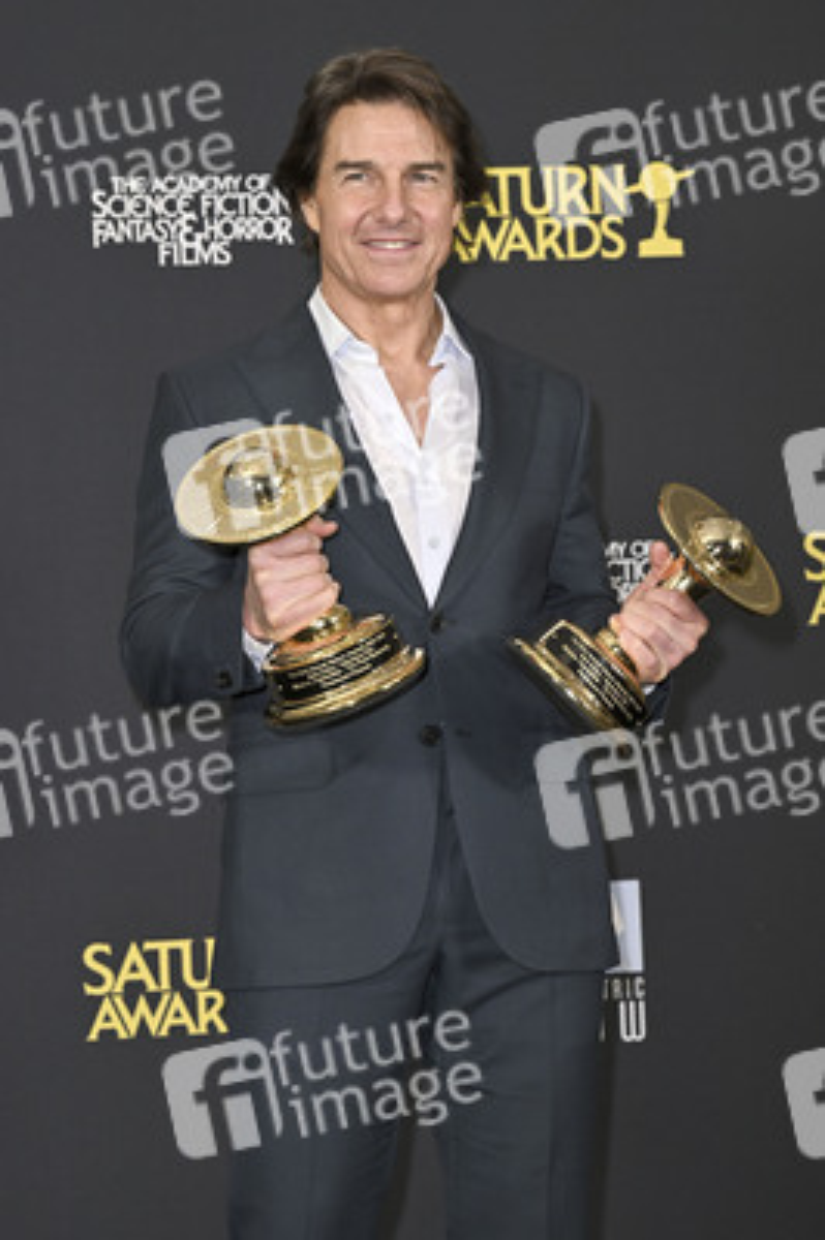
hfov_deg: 17.0
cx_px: 412
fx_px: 2755
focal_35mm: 80
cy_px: 620
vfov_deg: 25.4
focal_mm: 80
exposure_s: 1/320
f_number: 5.6
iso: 2000
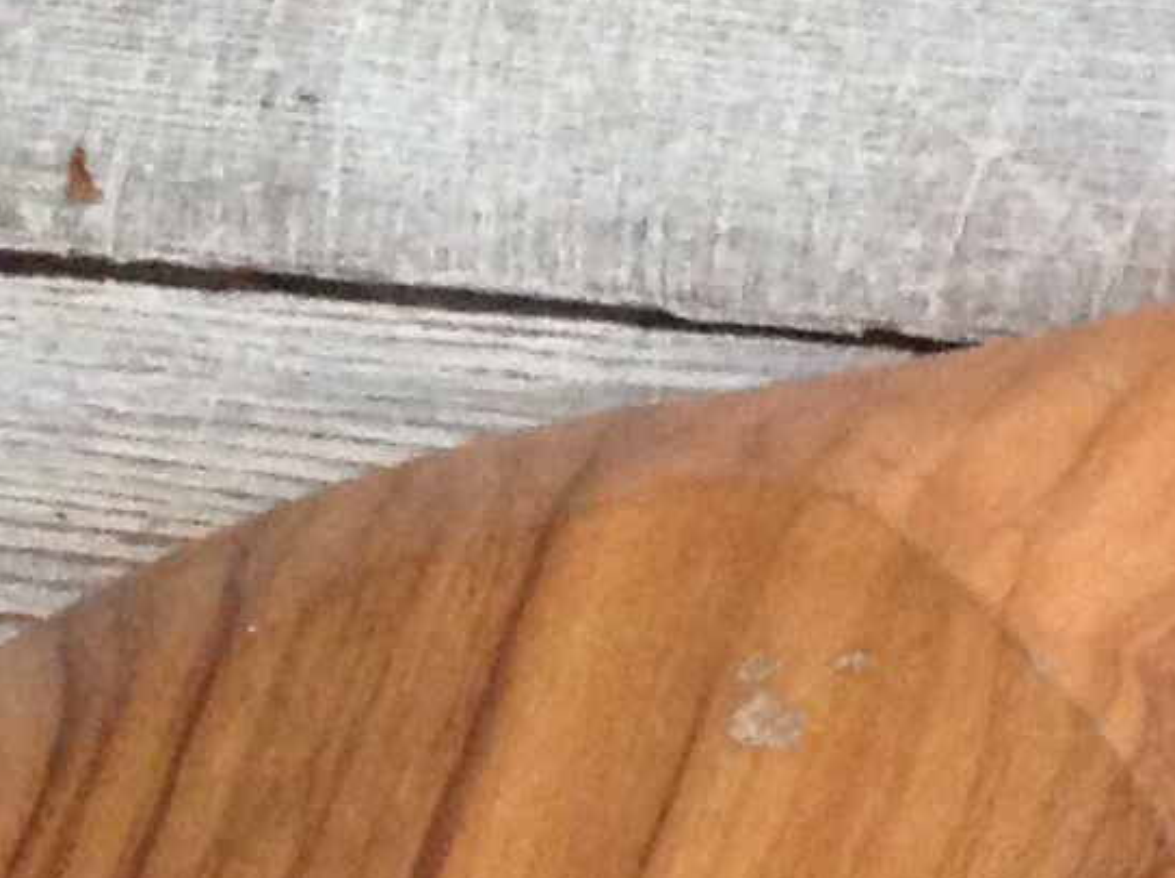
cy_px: 1912
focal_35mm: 167
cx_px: 1590
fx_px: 5662
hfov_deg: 11.5
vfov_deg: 8.3
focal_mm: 4.28
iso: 320
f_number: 2.4
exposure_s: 1/15
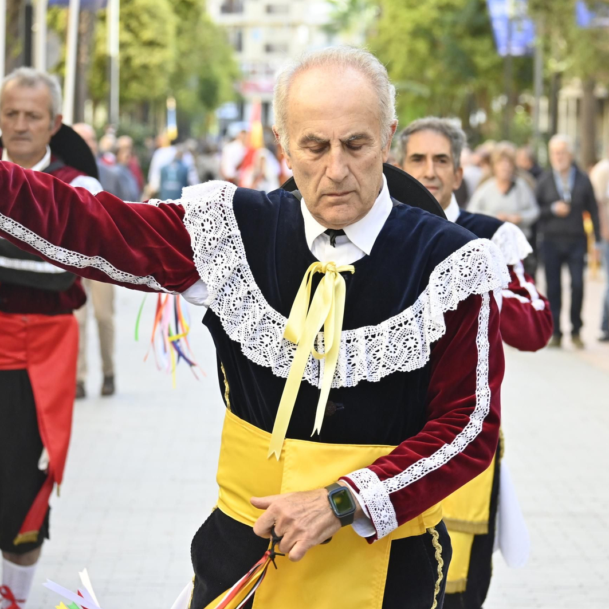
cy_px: 305
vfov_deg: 9.3
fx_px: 3742
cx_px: 362
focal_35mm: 188
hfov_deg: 9.3
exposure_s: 1/500
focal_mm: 98
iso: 1250
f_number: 5.6
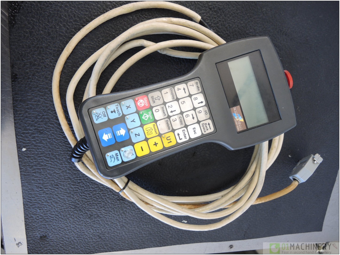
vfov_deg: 49.8
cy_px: 128
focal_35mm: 28
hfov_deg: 63.4
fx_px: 275
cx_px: 170
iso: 200
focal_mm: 6
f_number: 2
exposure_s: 1/30
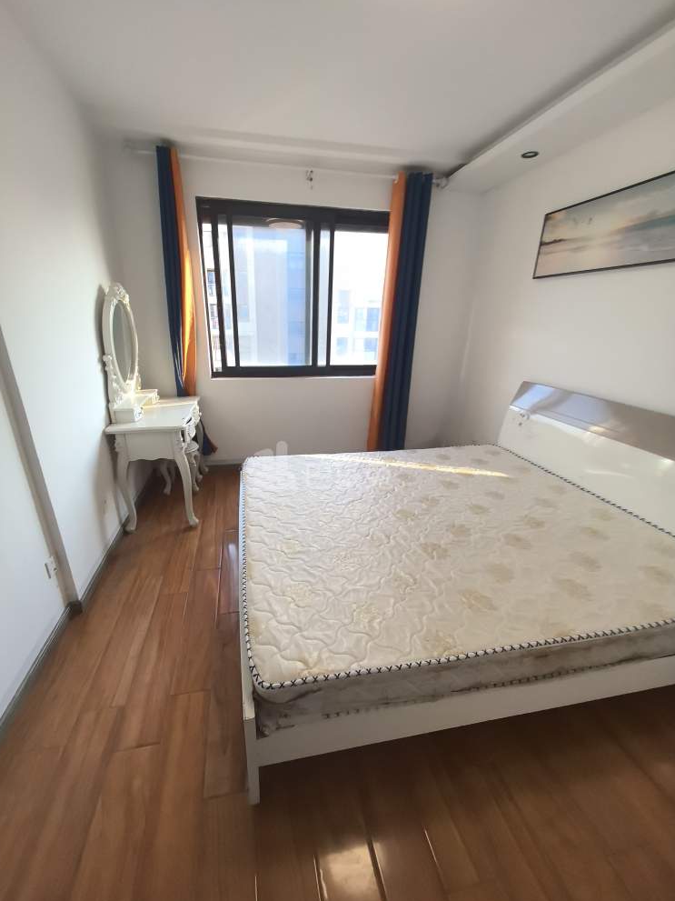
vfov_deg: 102.0
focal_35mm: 14
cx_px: 320
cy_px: 467
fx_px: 364
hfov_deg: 85.6
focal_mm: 1.76
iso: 160
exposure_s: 1/100
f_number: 2.2
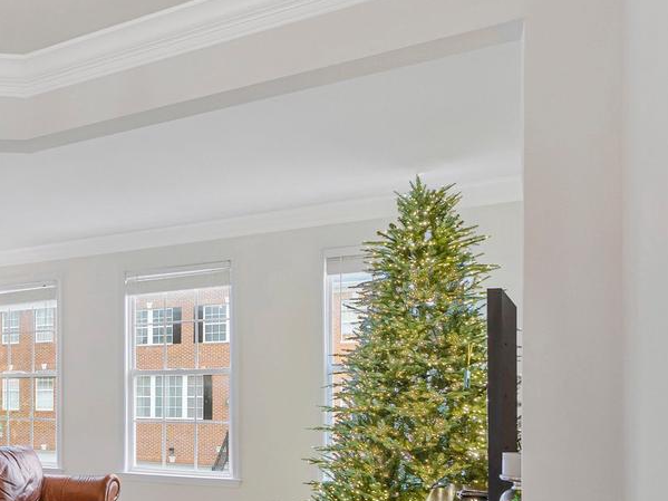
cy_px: 406
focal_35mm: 37
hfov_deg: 38.7
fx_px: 714
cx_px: -109
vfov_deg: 37.2
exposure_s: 1/25
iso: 1250
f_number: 7.1
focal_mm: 16
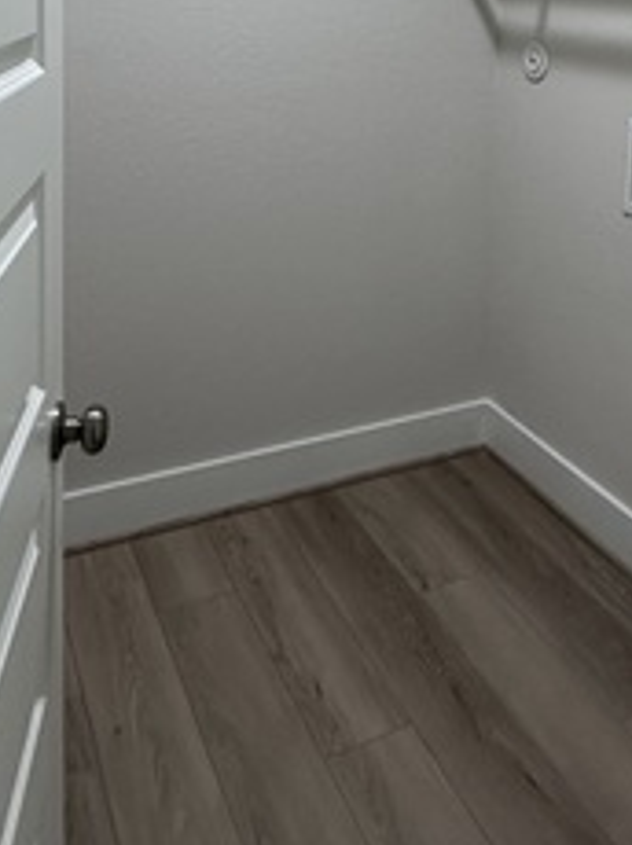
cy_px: 29
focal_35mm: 39
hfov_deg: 36.6
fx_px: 951
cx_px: 389
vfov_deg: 42.4
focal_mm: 2.22
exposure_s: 1/60
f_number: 2.2
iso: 200
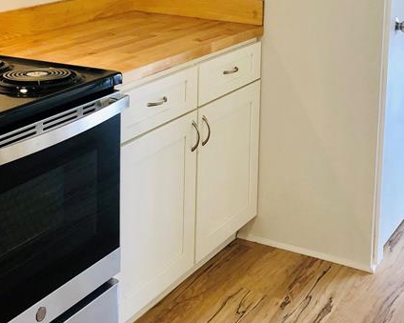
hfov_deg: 28.6
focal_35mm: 66
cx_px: 140
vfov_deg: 22.1
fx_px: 789
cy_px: -14
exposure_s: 1/20
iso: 40
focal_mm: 4
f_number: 1.8
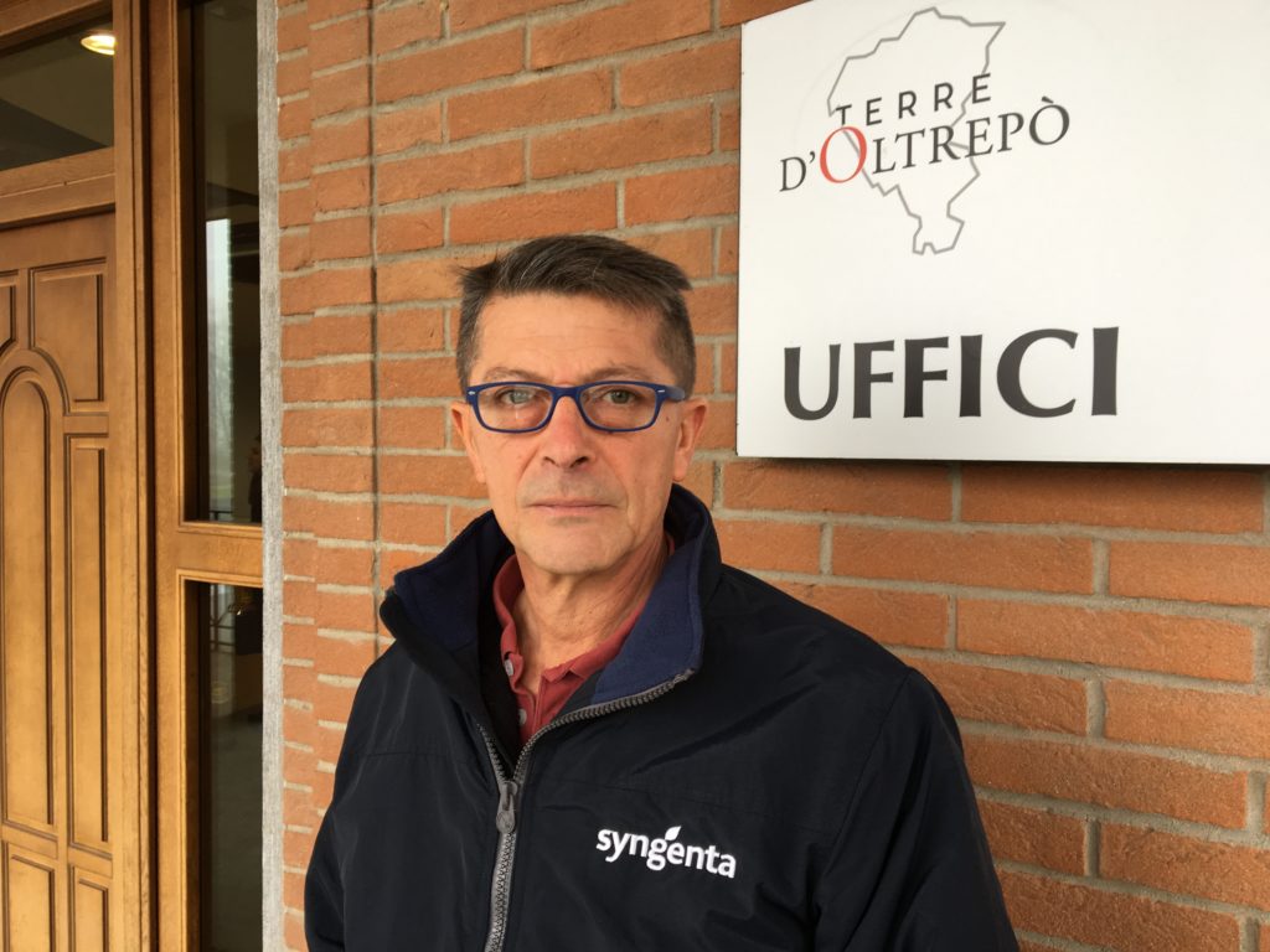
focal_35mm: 29
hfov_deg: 61.7
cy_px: 476
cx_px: 635
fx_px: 1064
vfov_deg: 48.2
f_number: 2.2
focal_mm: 4.15
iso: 32
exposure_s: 1/50
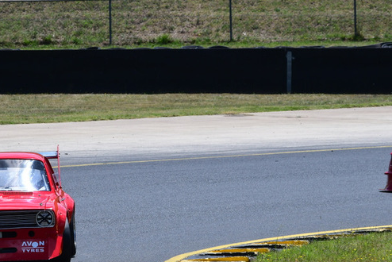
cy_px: 118
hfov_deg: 4.2
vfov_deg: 2.8
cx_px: 142
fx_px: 5295
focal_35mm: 486
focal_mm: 200
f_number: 11
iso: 320
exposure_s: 1/640
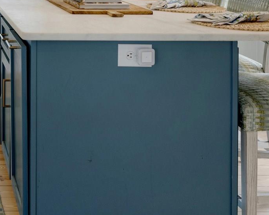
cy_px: -60
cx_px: -60
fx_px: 518
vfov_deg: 21.4
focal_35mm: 65
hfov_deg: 25.8
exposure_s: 1/8
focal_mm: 15.5
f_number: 11
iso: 400
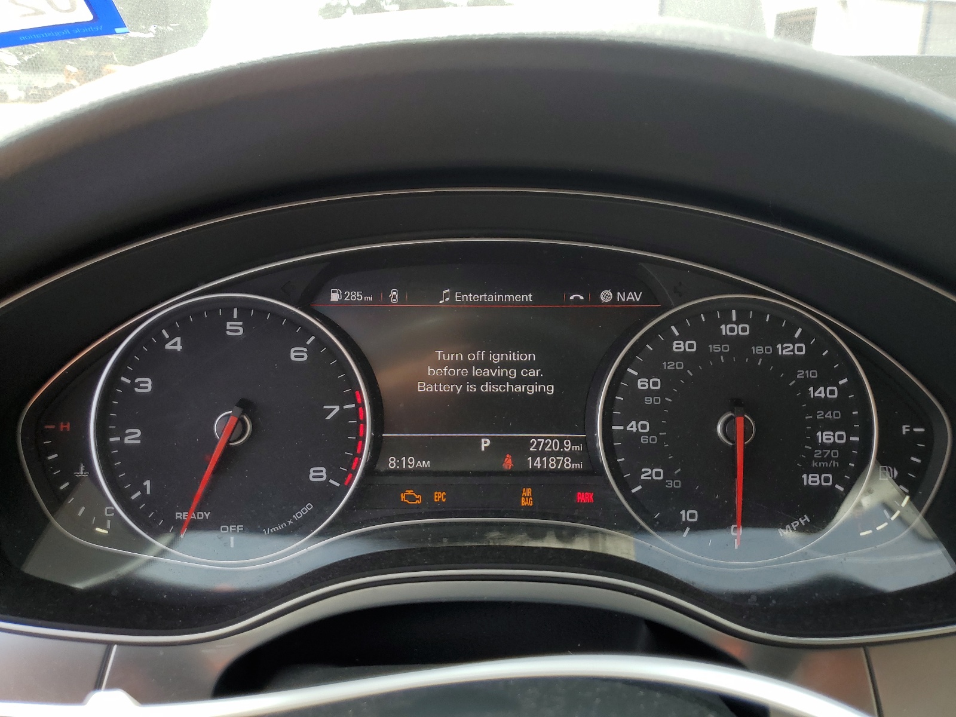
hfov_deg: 67.3
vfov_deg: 53.1
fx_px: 718
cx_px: 478
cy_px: 358
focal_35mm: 26
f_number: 1.5
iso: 50
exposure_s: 1/370
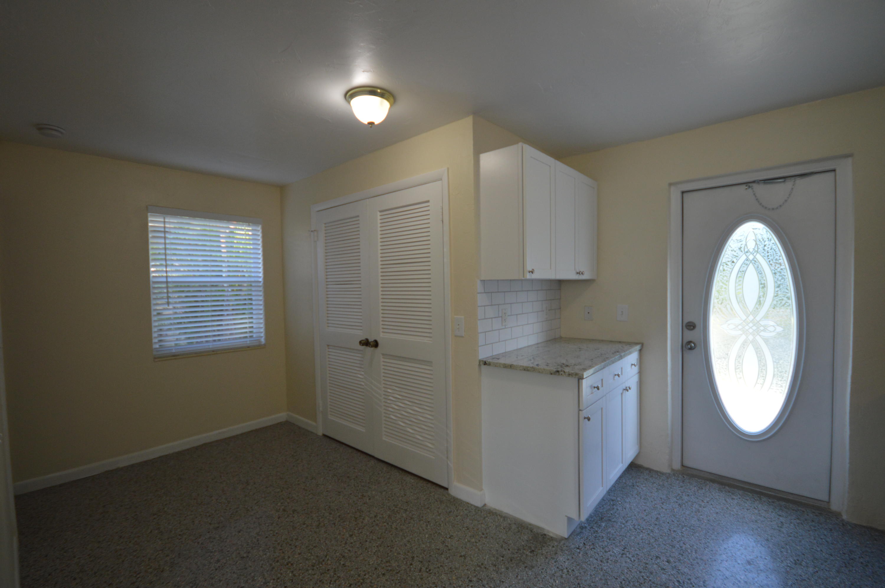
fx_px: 368
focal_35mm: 15
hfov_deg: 100.4
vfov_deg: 77.2
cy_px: 294
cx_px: 442
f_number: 4
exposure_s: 1/60
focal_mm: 10
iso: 400
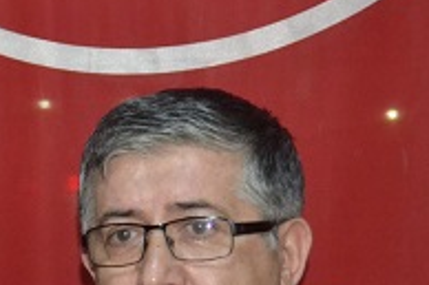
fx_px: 1602
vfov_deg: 10.0
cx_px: -13
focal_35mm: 135
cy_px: 356
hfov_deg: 15.0
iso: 3200
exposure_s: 1/60
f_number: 4.5
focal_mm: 29
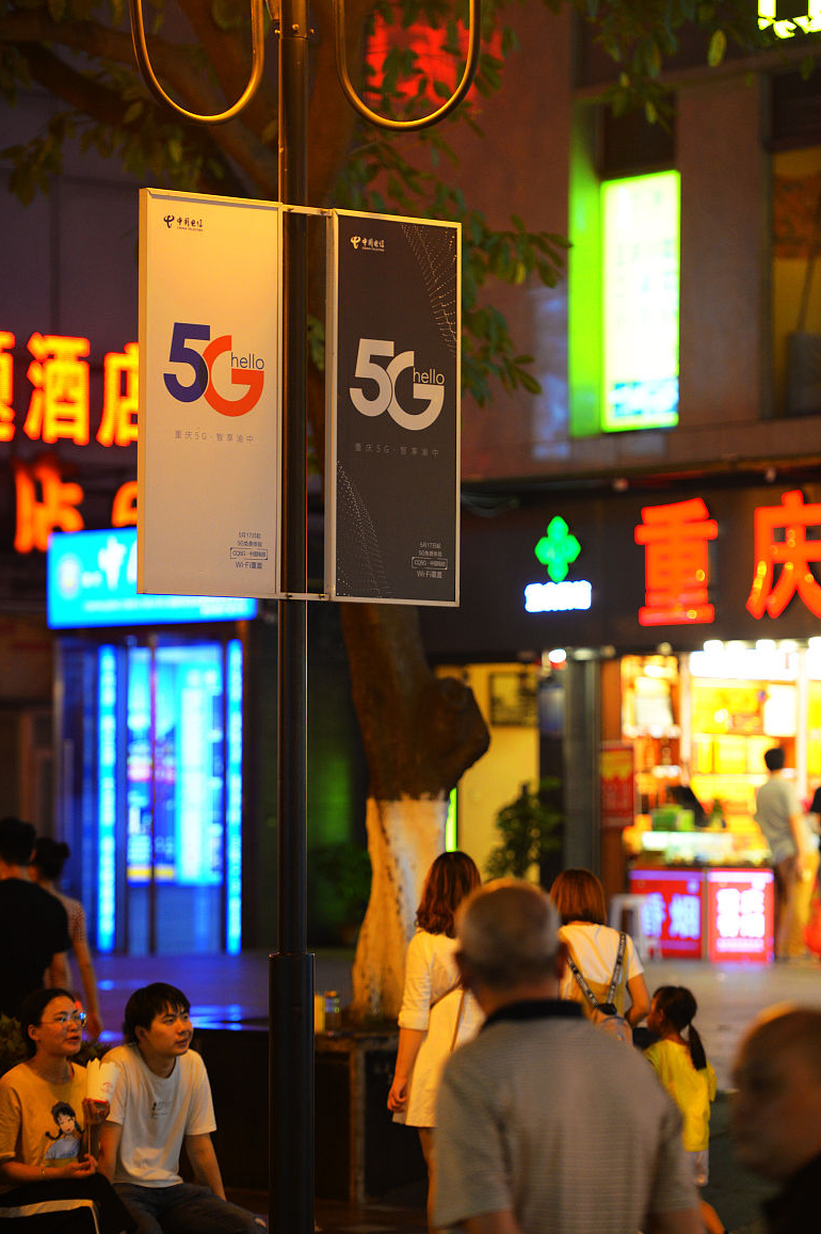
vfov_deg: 14.7
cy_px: 639
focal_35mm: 140
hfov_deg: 9.8
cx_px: 412
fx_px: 4795
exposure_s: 1/250
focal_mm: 135
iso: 1600
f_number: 2.8
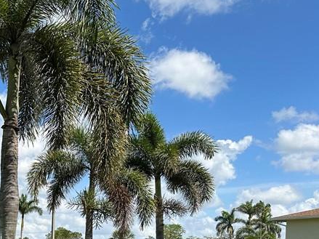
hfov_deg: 31.4
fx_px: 516
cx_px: -12
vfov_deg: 24.6
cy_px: 254
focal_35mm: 56
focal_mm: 6.86
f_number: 1.78
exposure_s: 1/5525
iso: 80
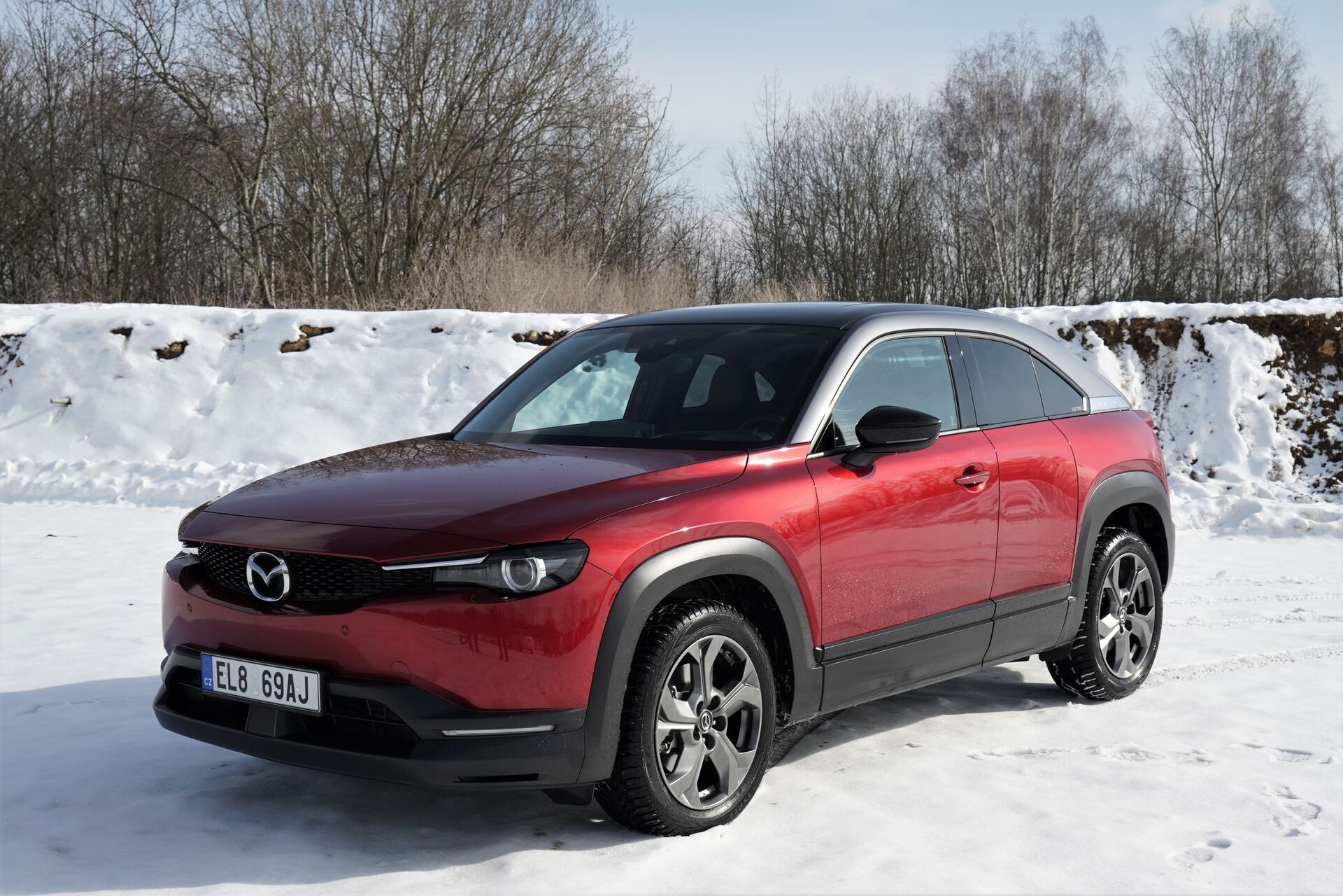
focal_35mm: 37
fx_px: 1380
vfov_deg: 35.9
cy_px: 448
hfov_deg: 51.9
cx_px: 672
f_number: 8
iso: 125
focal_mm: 37
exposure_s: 1/400
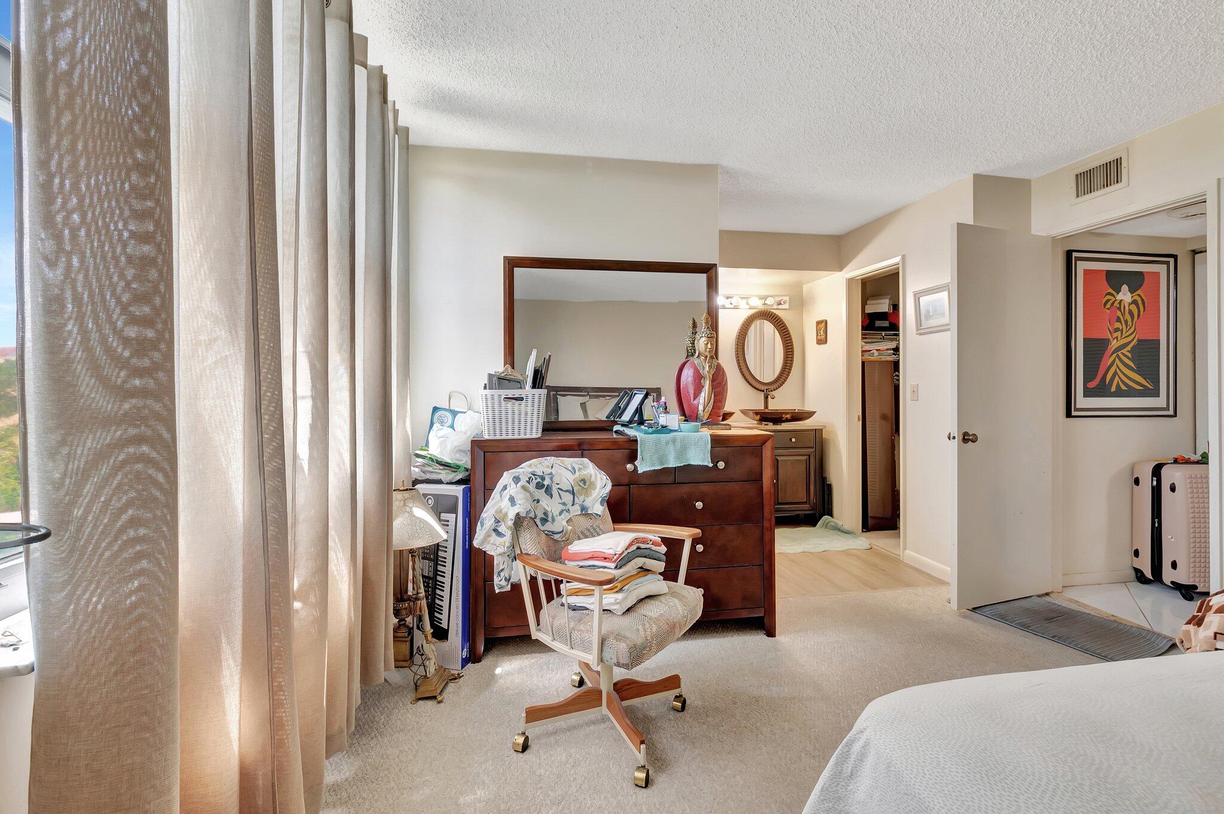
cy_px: 407
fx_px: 510
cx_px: 612
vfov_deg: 77.3
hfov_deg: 100.4
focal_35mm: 15
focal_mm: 10
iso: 640
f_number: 8
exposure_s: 1/8
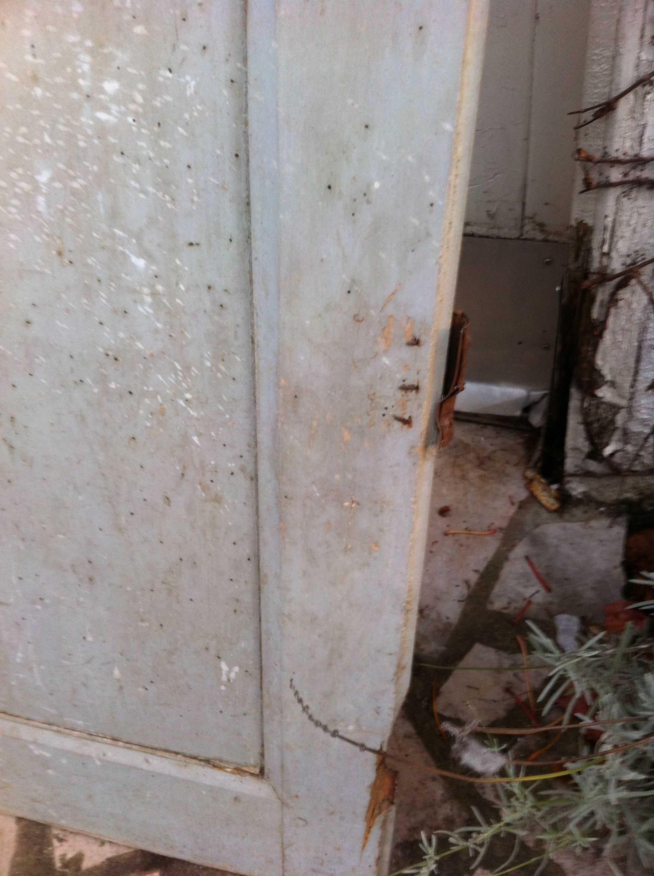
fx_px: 884
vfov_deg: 52.7
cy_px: 438
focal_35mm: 35
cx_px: 327
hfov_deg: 40.6
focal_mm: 3.85
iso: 80
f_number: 2.8
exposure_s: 1/15
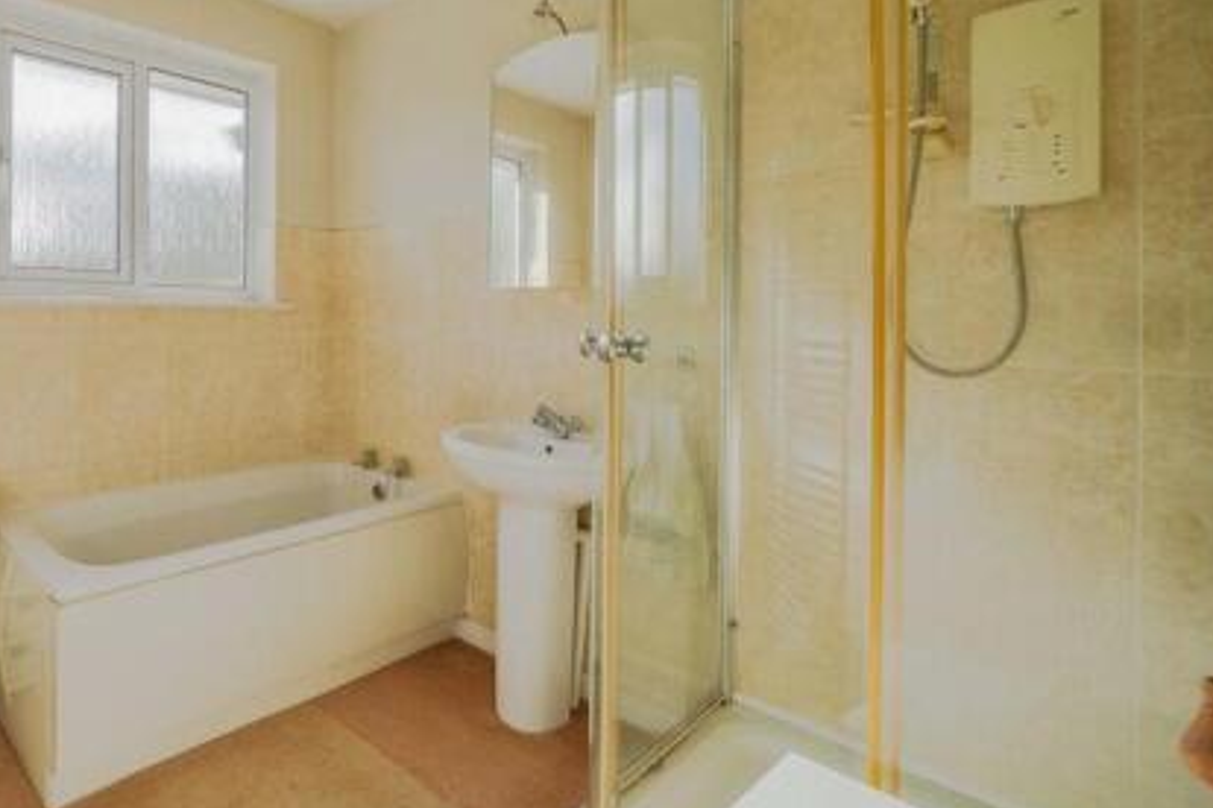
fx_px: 640
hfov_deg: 78.9
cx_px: 274
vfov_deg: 63.7
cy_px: 306
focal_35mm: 19
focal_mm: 12
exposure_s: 1/500
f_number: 8
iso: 500
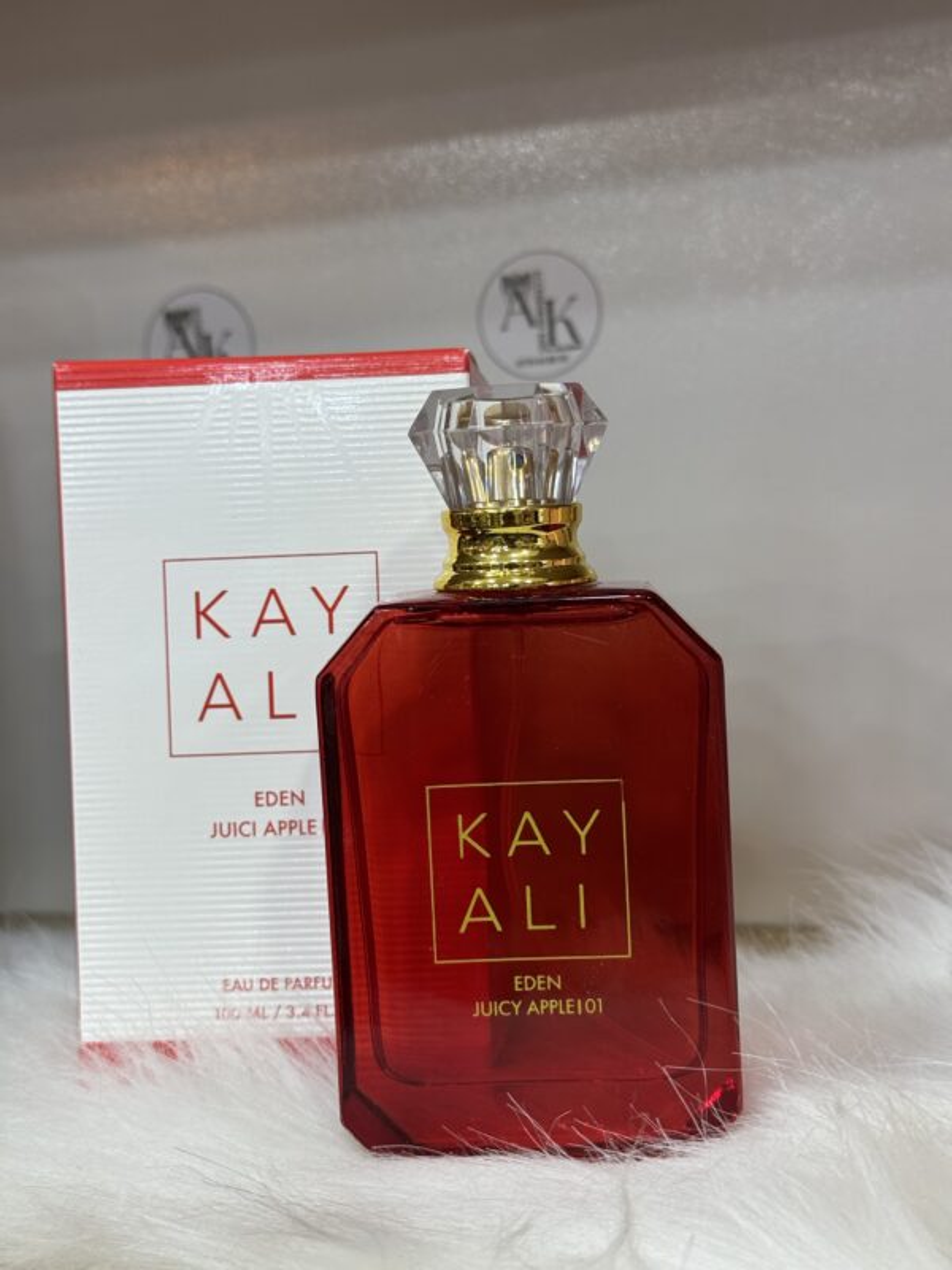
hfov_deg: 30.3
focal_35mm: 48
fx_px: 1760
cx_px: 476
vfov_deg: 39.7
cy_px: 635
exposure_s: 1/100
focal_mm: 6.76
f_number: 1.78
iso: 80
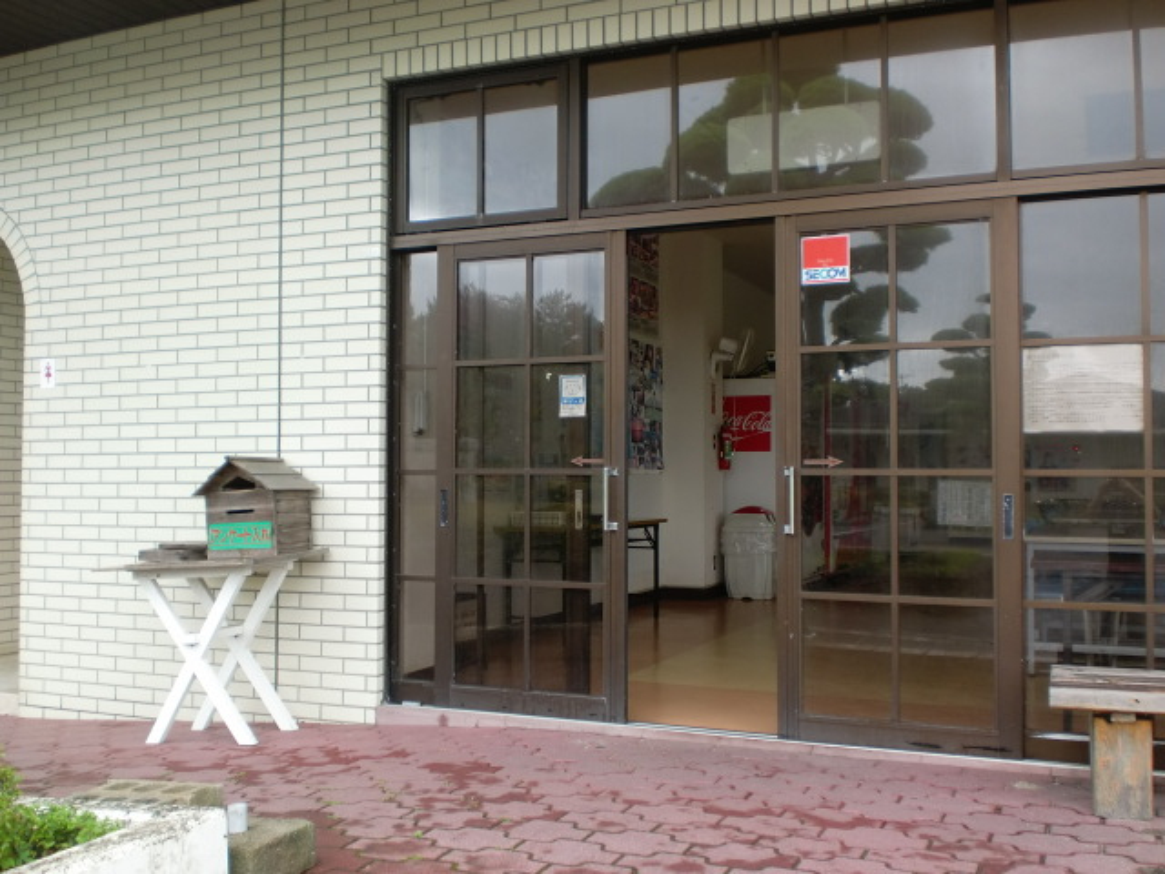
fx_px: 1178
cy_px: 437
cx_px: 582
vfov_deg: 40.7
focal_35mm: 35
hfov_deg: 52.6
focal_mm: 6.3
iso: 64
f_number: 3.1
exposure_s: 1/60
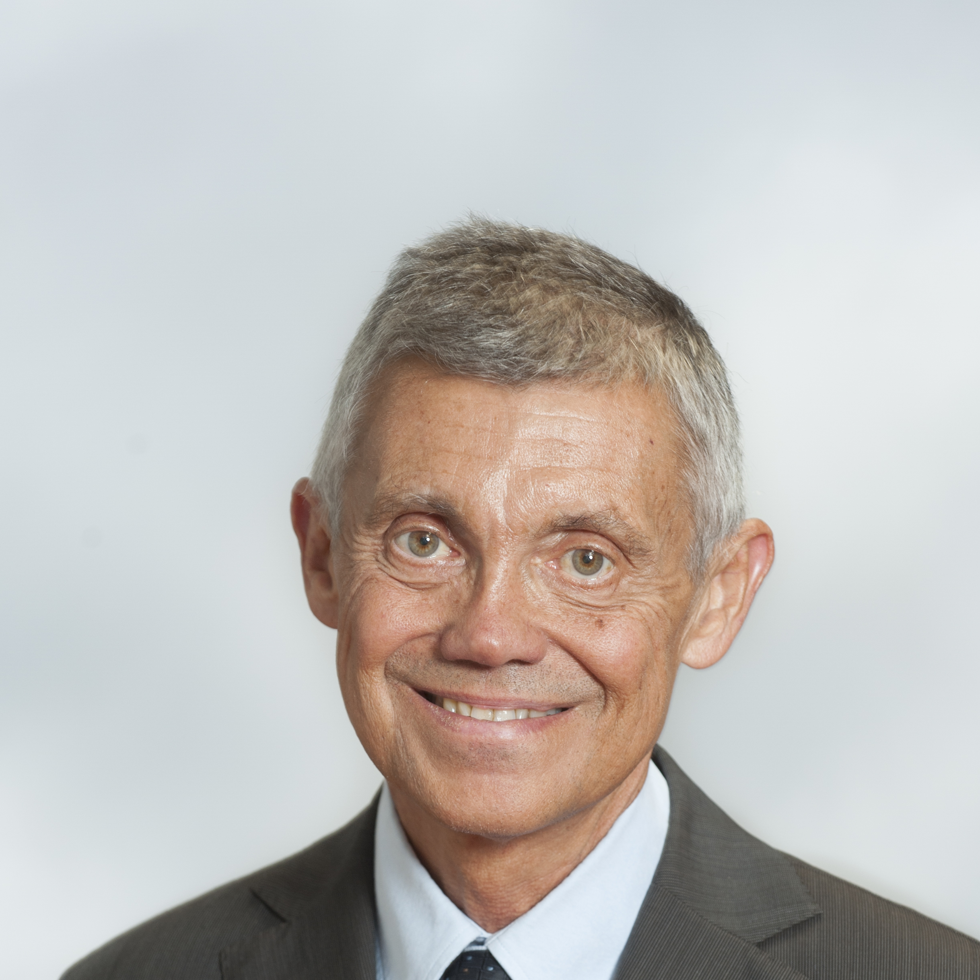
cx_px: 530
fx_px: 7367
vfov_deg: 7.6
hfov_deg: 7.6
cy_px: 832
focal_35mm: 230
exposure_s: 1/60
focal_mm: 155
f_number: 5
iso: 320
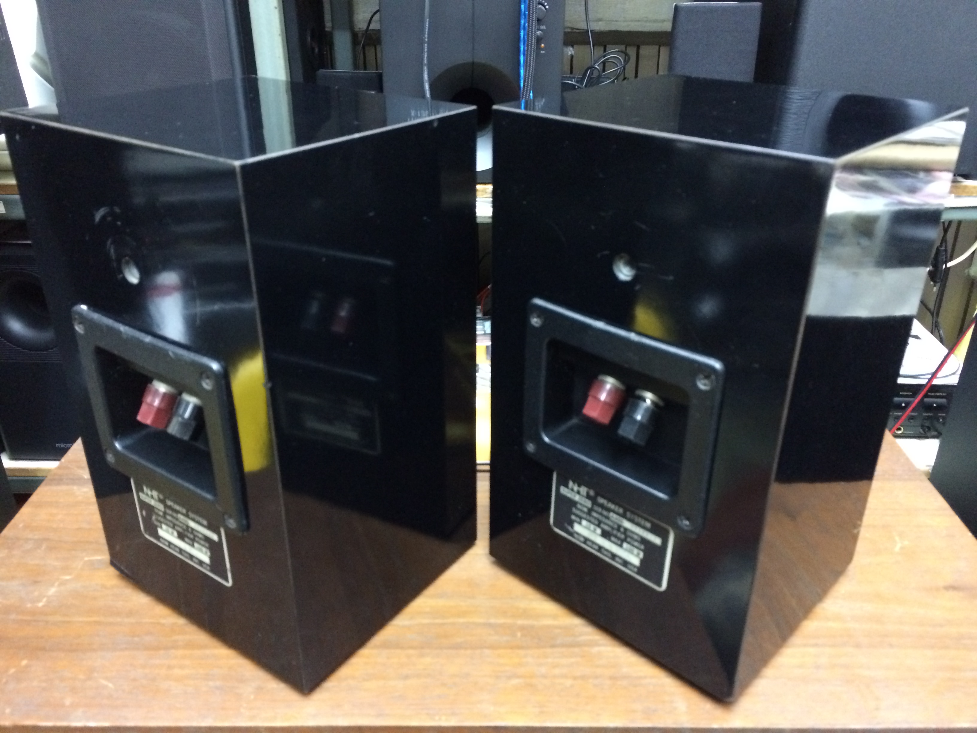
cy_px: 366
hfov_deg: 61.7
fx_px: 818
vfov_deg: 48.2
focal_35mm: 29
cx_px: 488
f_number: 2.2
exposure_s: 1/17
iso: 500
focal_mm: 4.15
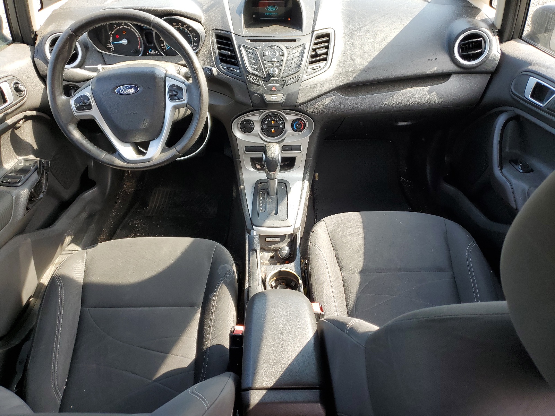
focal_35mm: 26
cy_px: 208
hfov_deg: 67.3
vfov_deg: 53.1
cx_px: 278
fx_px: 417
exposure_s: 1/222
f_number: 1.5
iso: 50
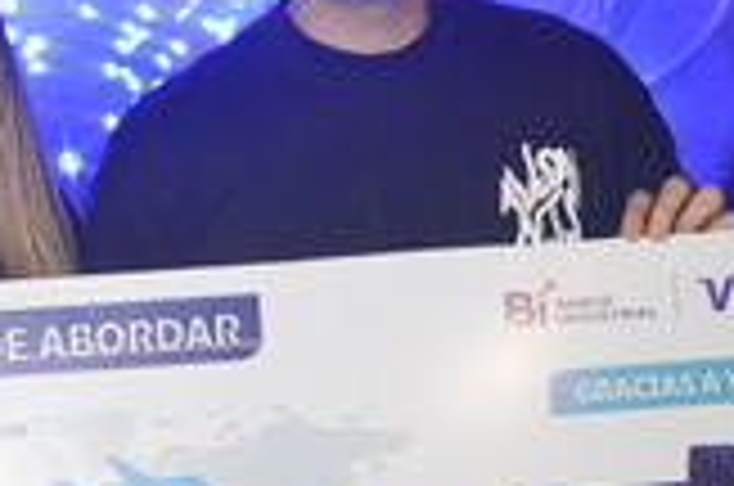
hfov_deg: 14.9
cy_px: 216
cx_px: 432
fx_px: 2808
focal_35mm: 138
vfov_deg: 9.9
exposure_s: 1/60
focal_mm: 30
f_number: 4.5
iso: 2000
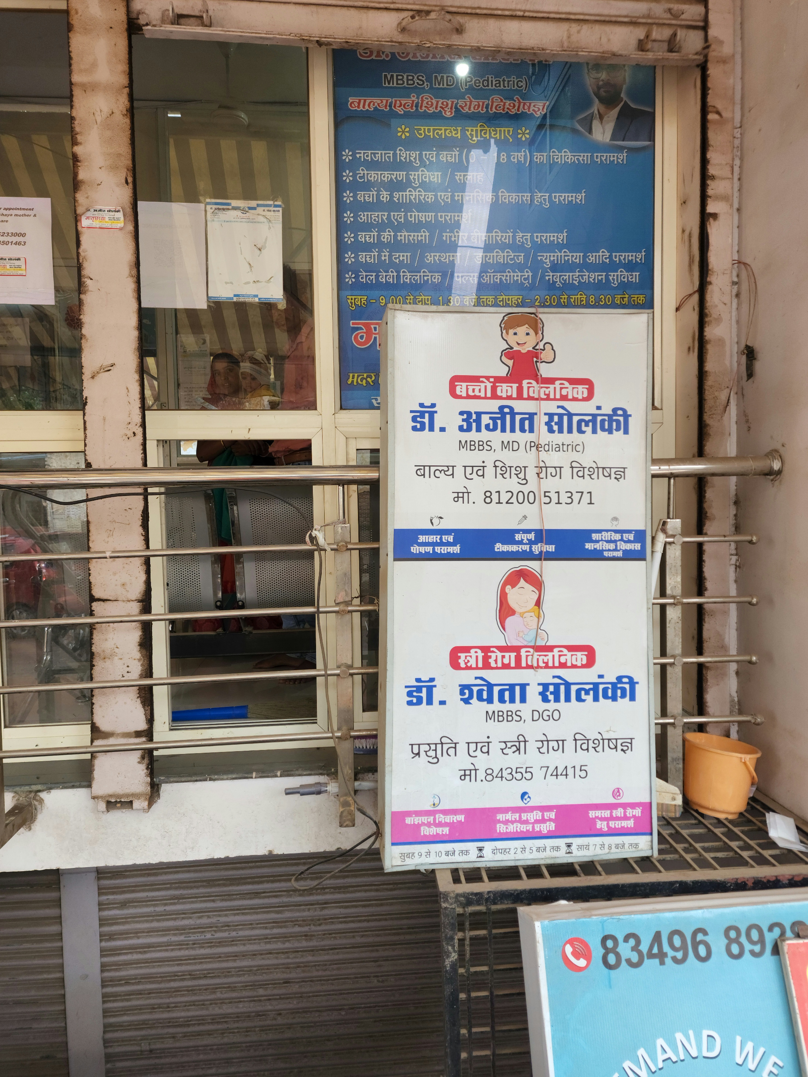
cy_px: 538
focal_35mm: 23
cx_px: 404
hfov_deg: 58.9
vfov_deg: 73.9
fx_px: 716
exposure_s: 1/50
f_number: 1.8
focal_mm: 6.4
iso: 40
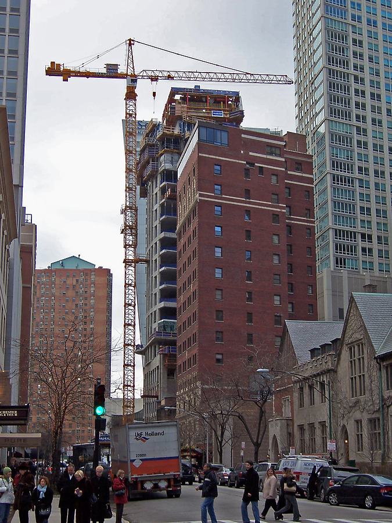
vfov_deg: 32.2
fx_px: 906
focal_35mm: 60
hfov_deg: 24.4
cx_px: 196
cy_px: 262
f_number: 4.8
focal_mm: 10
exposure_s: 1/125
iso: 80
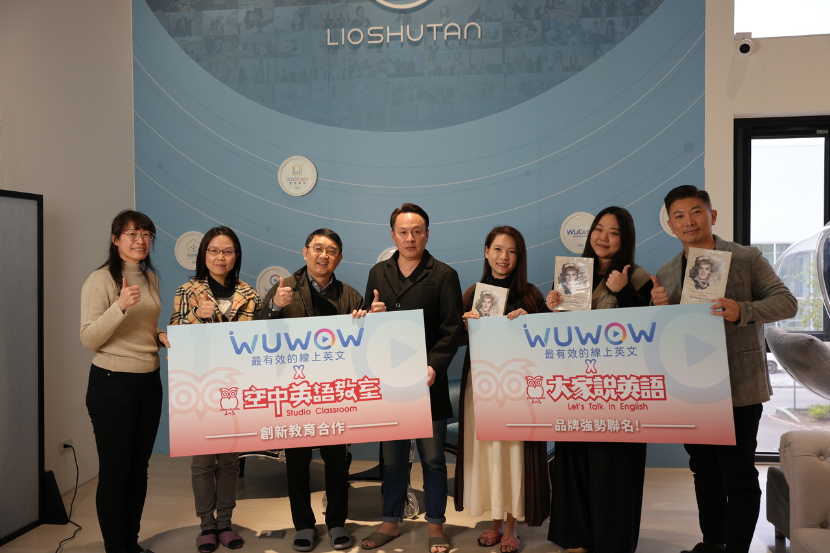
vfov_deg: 38.8
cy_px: 276
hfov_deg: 55.7
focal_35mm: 34
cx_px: 415
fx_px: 786
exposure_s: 1/160
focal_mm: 34.1
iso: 800
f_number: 4
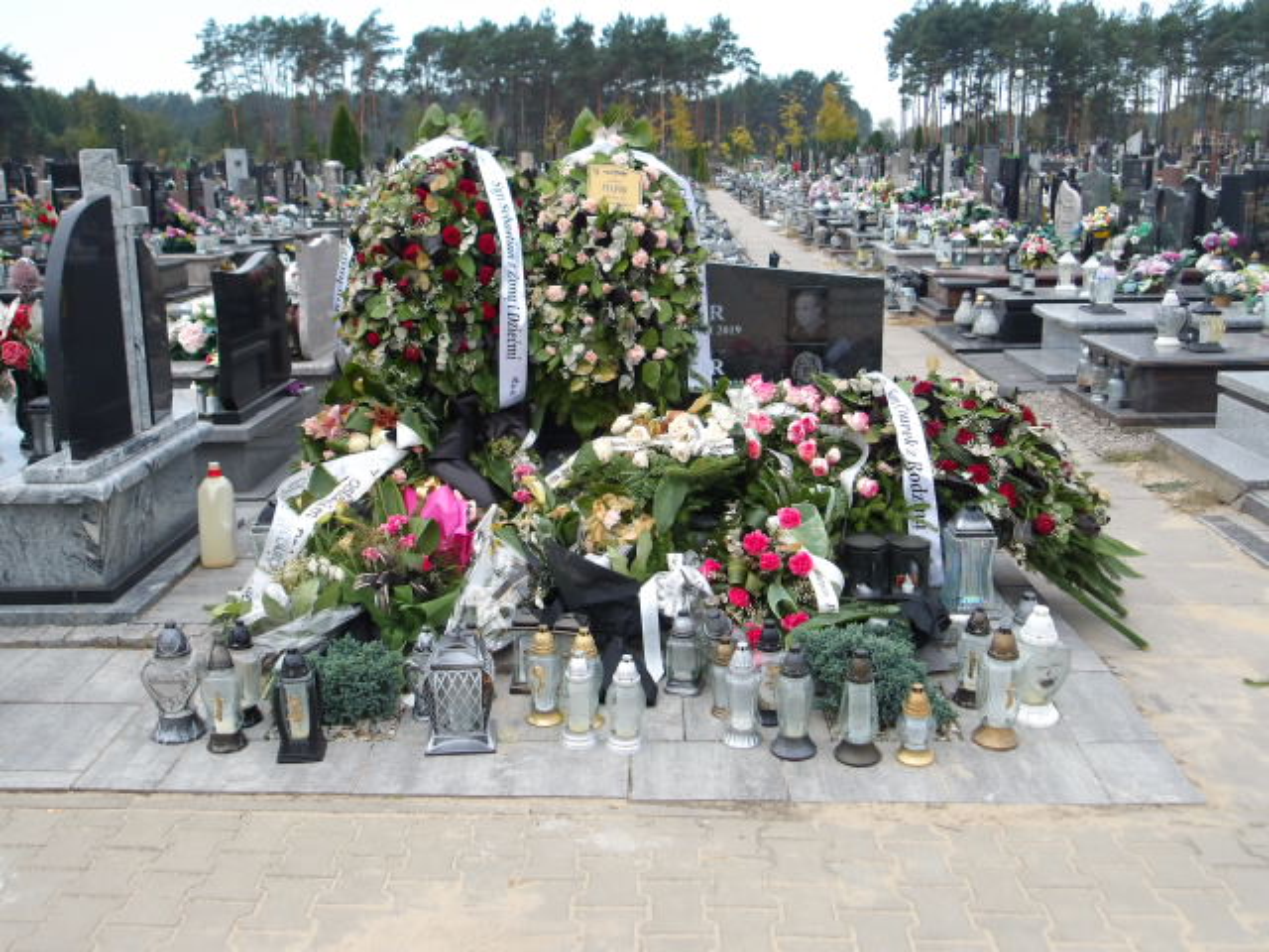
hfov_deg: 54.0
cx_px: 634
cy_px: 476
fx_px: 1246
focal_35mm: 34
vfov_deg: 41.8
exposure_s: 1/285
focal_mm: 6.1
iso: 100
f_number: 3.3
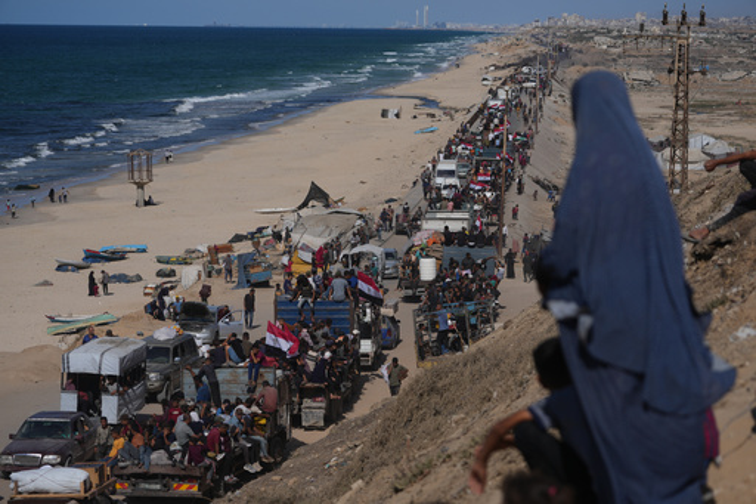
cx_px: 378
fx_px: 2120
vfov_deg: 13.5
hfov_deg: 20.2
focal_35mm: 101
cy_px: 252
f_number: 4.5
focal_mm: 101
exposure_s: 1/4000
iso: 125
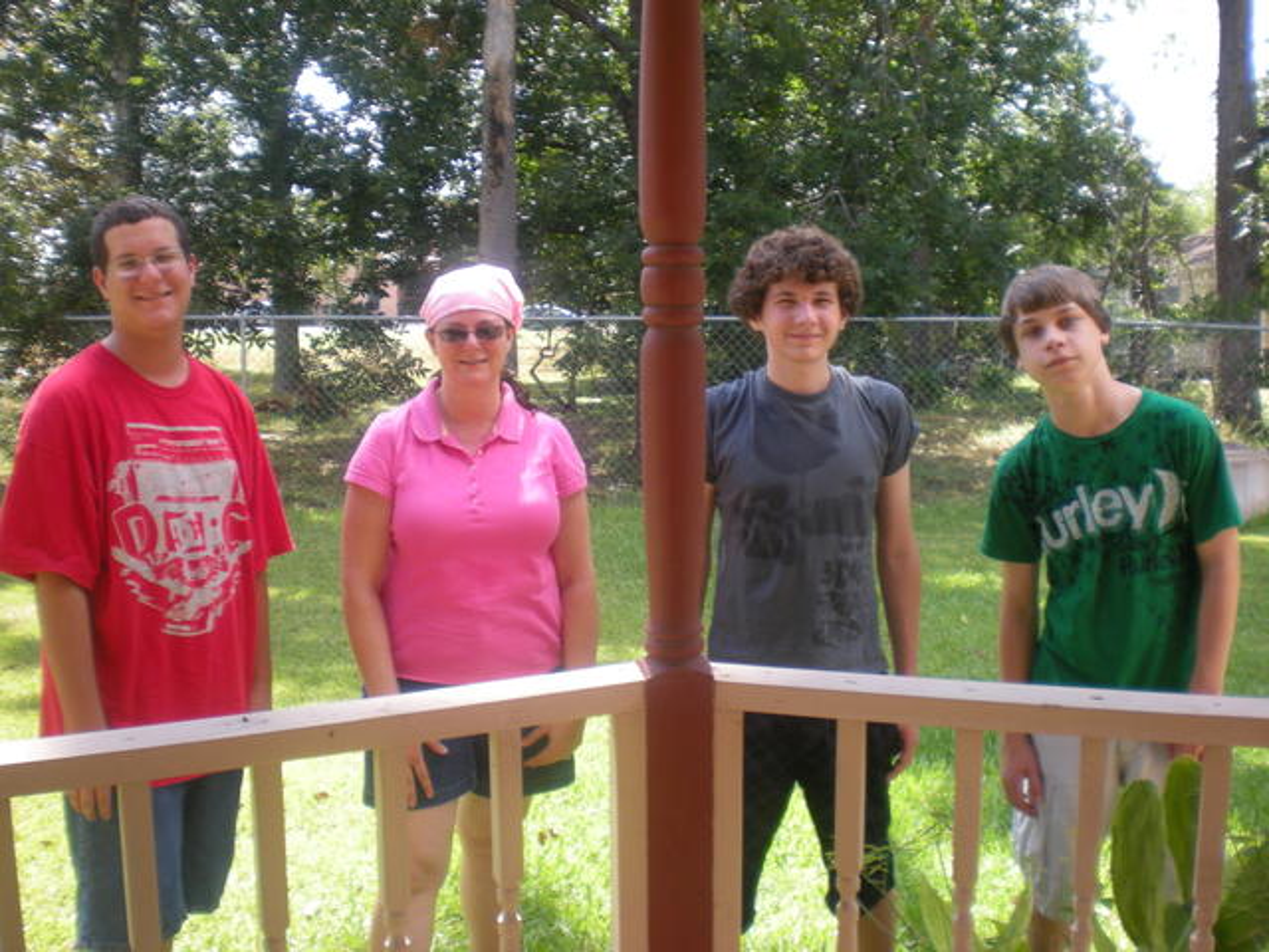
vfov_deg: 37.7
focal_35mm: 38
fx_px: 1393
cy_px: 476
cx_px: 634
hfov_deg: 49.0
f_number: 3.1
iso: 64
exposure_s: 1/118
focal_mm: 6.3
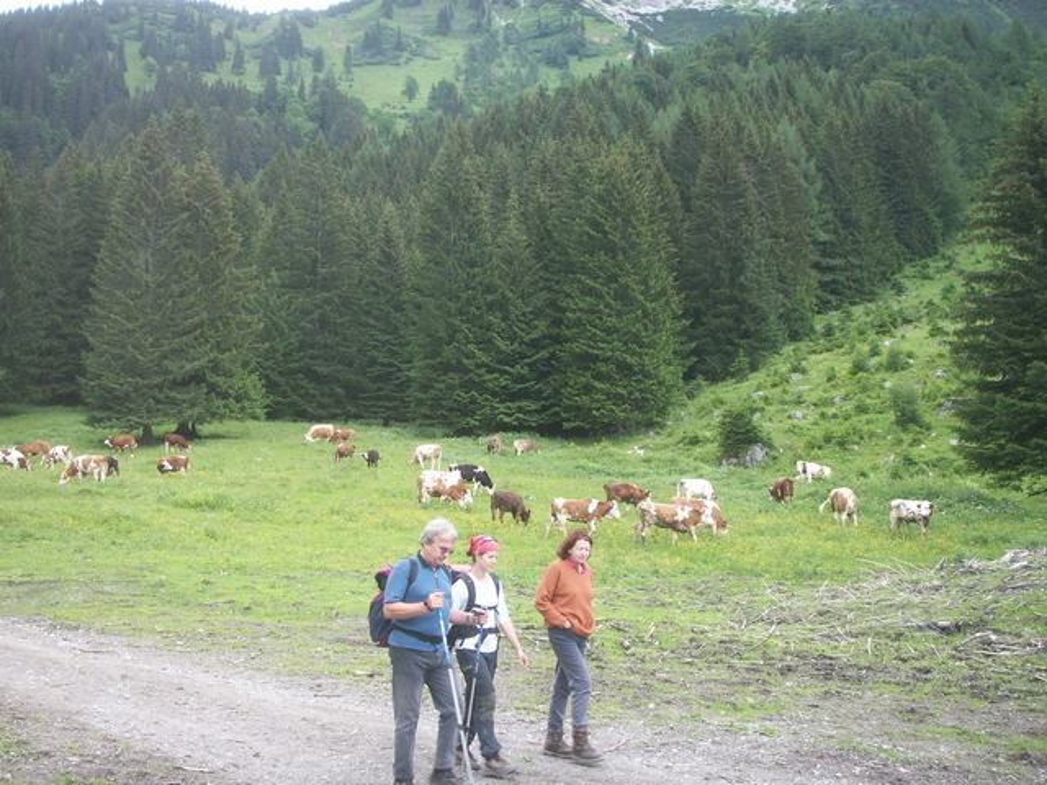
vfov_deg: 38.7
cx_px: 524
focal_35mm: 37
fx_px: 1119
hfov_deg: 50.1
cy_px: 392
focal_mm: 7.7
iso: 50
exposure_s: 1/100
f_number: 3.5
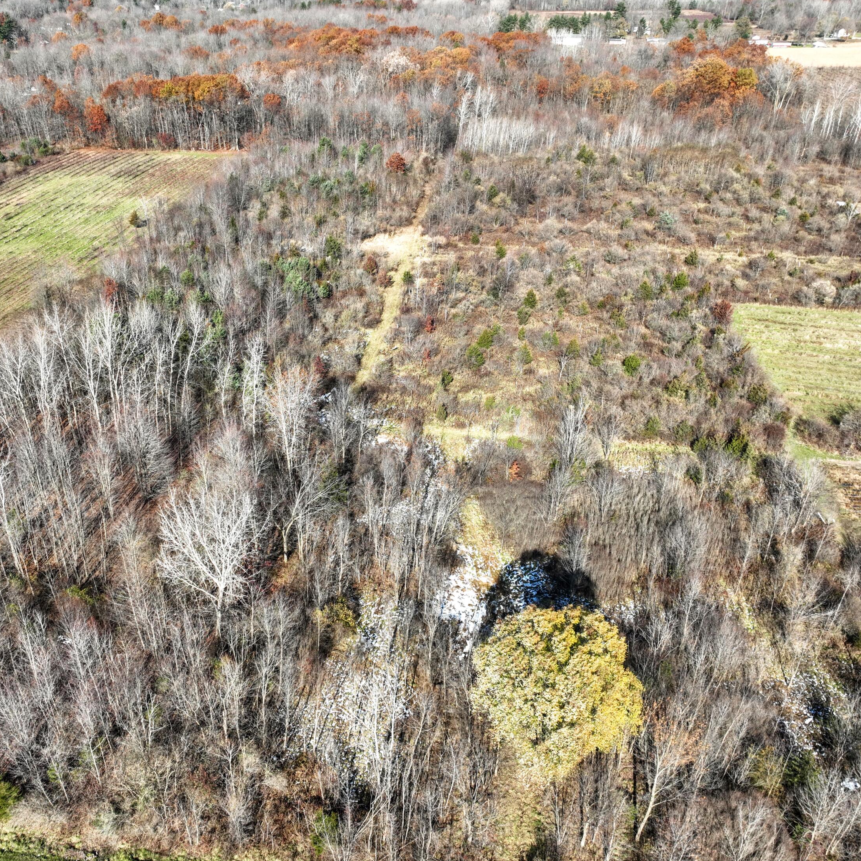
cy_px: 433
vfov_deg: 55.6
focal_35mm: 29
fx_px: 816
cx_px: 372
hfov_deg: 55.4
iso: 100
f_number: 2.8
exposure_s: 1/800
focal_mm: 12.29
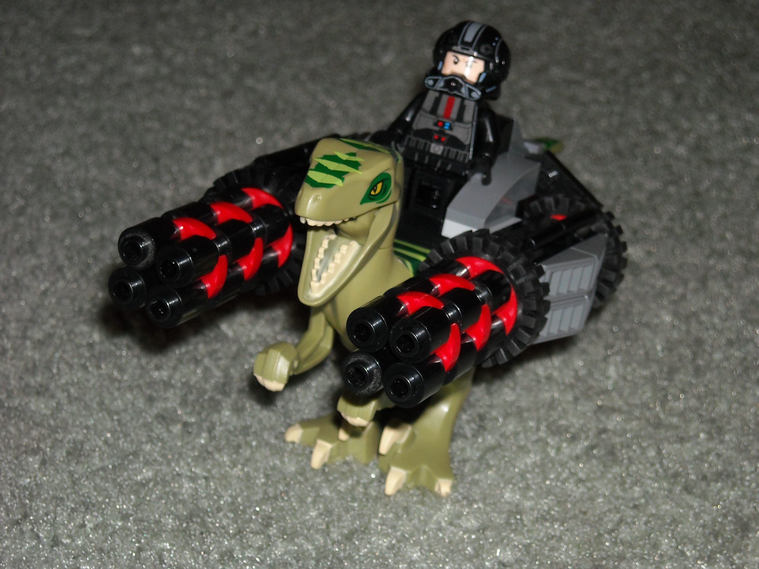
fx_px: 2302
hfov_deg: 18.7
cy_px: 284
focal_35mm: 105
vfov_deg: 14.1
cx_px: 380
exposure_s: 1/125
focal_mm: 17.1
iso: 200
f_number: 4.7
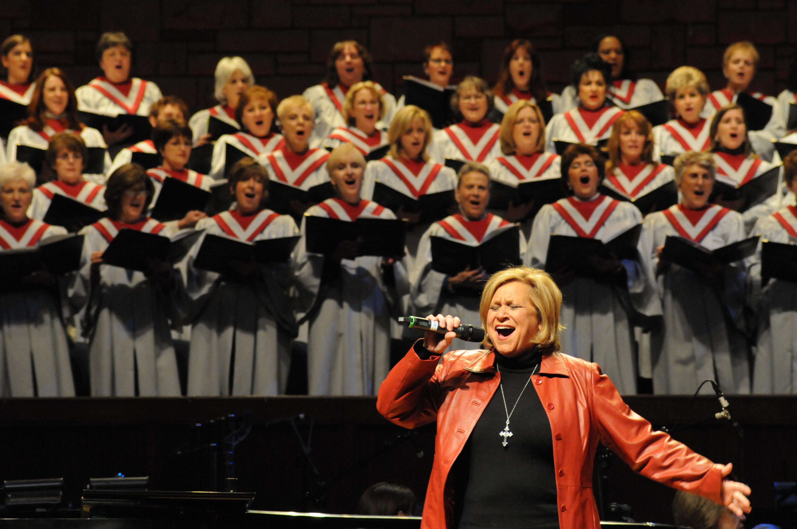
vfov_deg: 6.8
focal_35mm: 202
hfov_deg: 10.2
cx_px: 398
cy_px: 264
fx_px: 4478
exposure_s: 1/160
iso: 3200
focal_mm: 135
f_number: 6.3
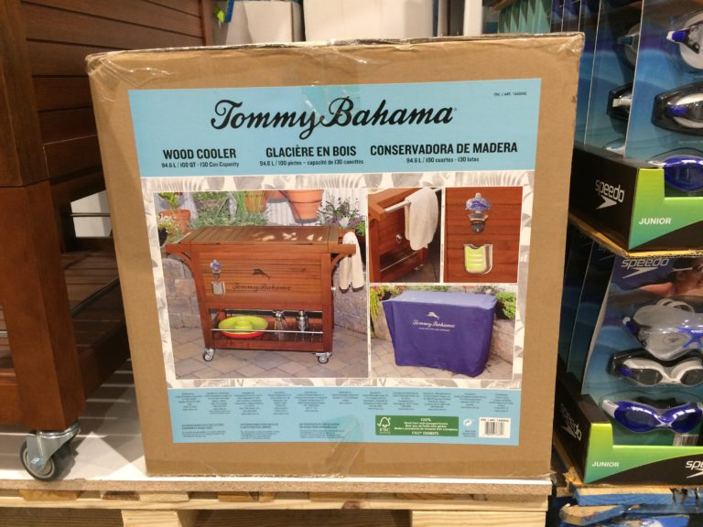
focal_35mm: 29
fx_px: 589
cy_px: 264
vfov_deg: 48.2
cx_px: 352
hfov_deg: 61.7
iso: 160
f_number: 2.2
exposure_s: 1/30
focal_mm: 4.15
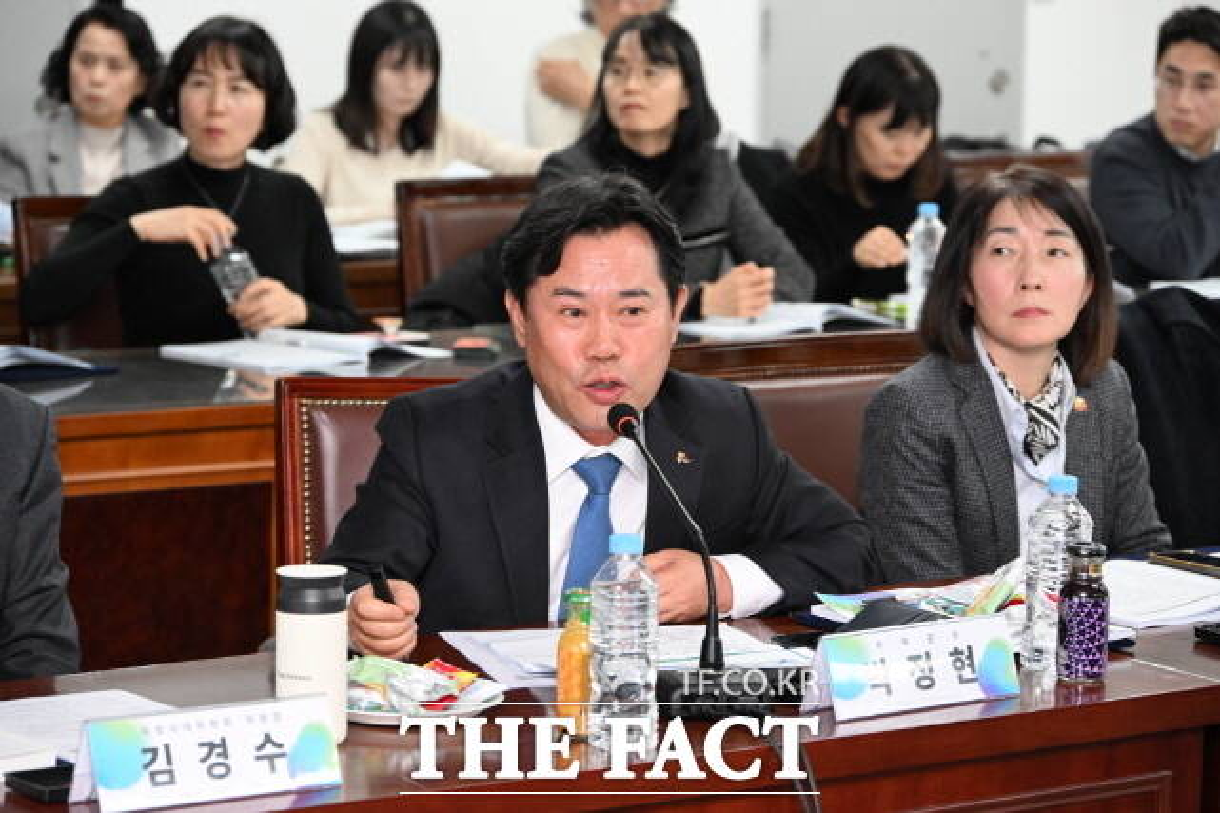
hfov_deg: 16.4
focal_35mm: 125
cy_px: 406
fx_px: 4235
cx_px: 610
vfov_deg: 11.0
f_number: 6.3
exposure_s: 1/200
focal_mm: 125
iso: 6400
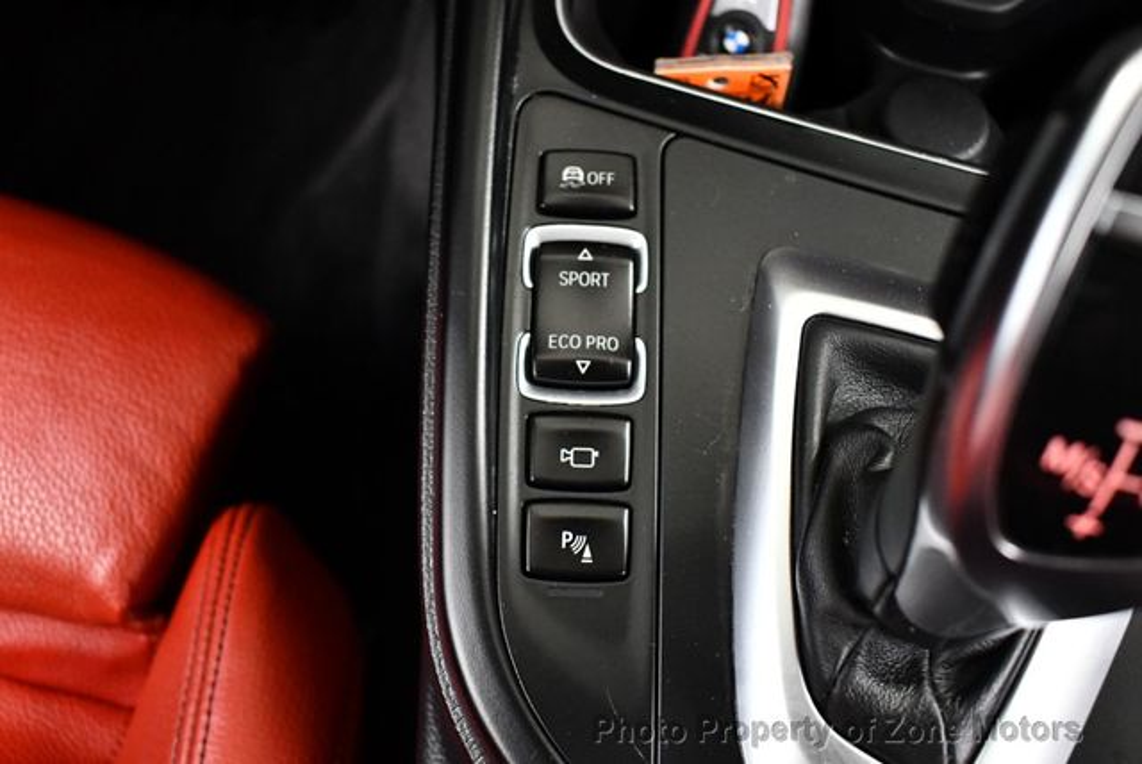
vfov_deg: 36.9
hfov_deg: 53.1
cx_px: 571
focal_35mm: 36
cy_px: 382
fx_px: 1143
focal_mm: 18
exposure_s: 1/60
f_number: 3.5
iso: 3200
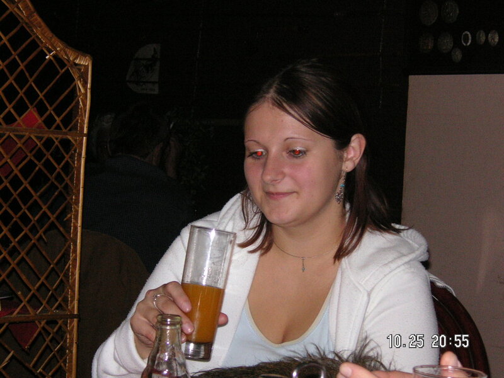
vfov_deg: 18.0
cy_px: 189
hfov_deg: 23.8
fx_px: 1194
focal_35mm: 82
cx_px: 252
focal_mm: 13.6
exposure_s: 1/90
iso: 160
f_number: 4.6
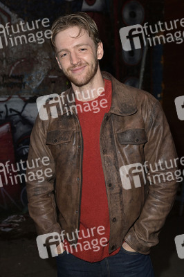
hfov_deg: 30.5
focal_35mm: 44
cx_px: 92
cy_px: 138
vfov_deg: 44.5
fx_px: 338
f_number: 5
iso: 1600
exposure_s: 1/125
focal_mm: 44
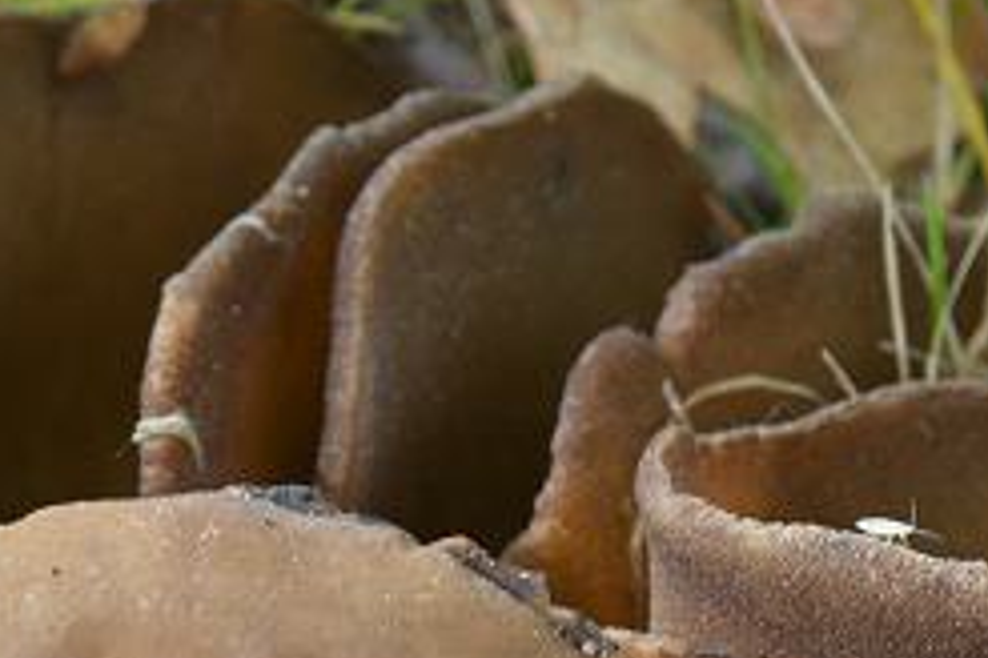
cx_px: 157
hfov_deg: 4.0
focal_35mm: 521
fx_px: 14293
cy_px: 449
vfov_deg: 2.6
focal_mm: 95
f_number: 16
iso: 400
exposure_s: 1/25
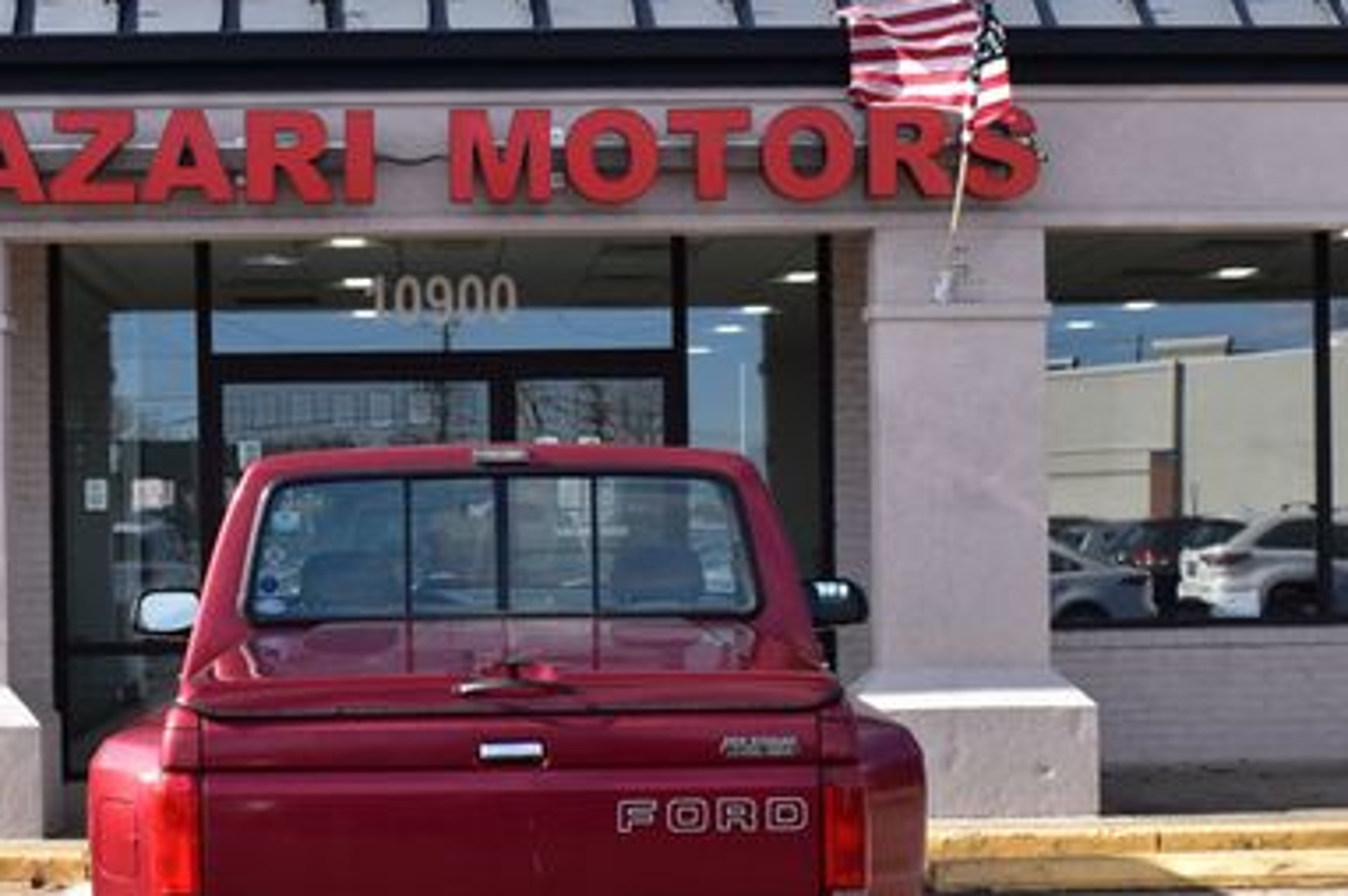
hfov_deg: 29.7
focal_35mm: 68
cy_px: 579
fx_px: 2538
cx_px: 558
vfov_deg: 20.0
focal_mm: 27
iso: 400
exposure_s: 1/400
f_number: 11
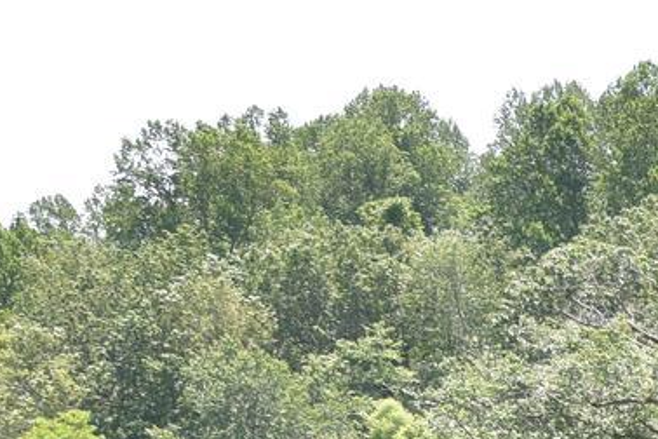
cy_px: 806
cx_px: 1441
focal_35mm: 130
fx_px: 2376
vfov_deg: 10.0
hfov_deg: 13.0
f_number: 6.3
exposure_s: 1/160
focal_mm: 16
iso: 100
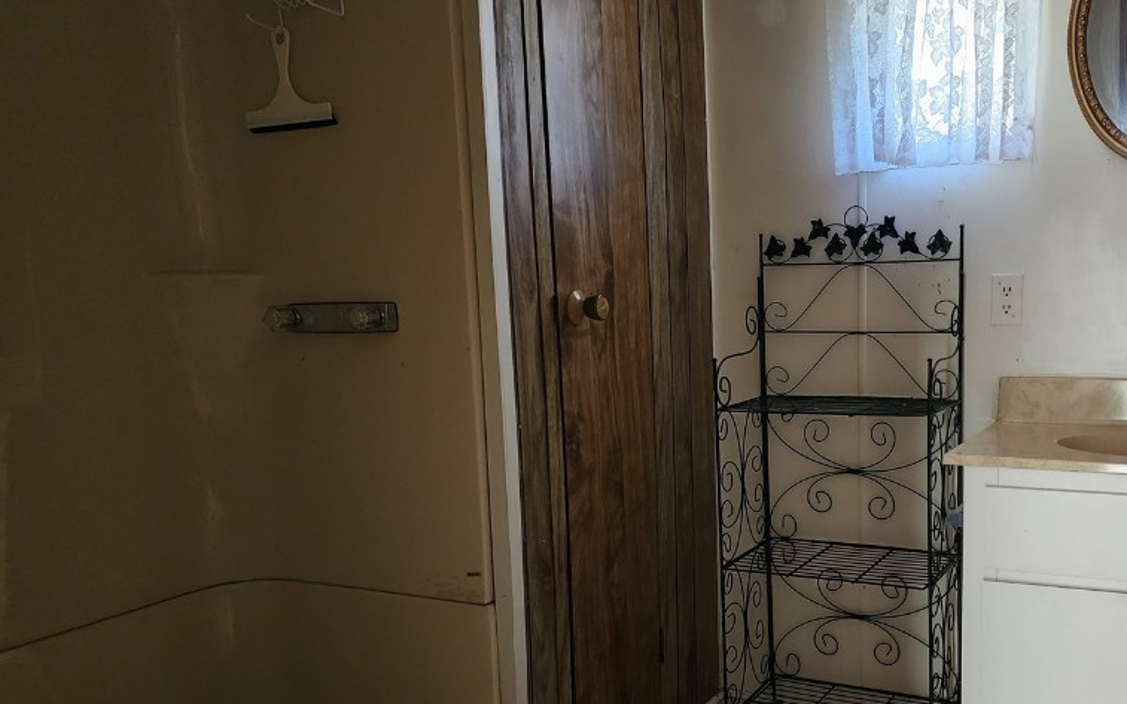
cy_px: 476
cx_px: 753
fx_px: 1013
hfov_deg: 56.9
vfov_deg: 37.8
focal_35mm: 33
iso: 640
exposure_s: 1/24
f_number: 1.8
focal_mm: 6.4
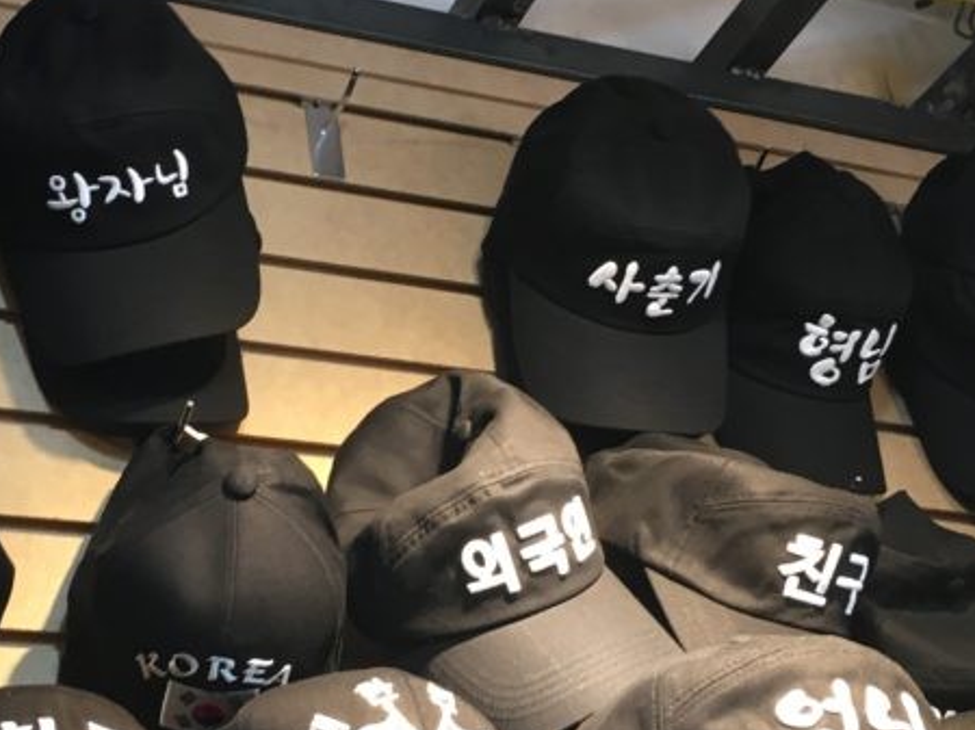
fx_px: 1858
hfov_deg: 29.2
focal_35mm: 66
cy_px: 464
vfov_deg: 22.2
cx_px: 306
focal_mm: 4.15
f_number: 2.2
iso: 64
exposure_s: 1/30
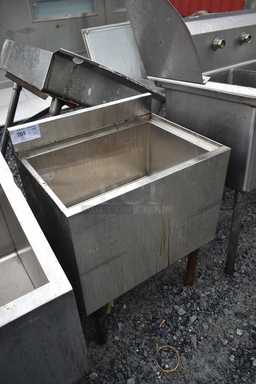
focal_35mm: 27
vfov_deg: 67.3
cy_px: 192
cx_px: 128
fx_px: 288
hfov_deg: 48.0
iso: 100
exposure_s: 1/60
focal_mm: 18
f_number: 4
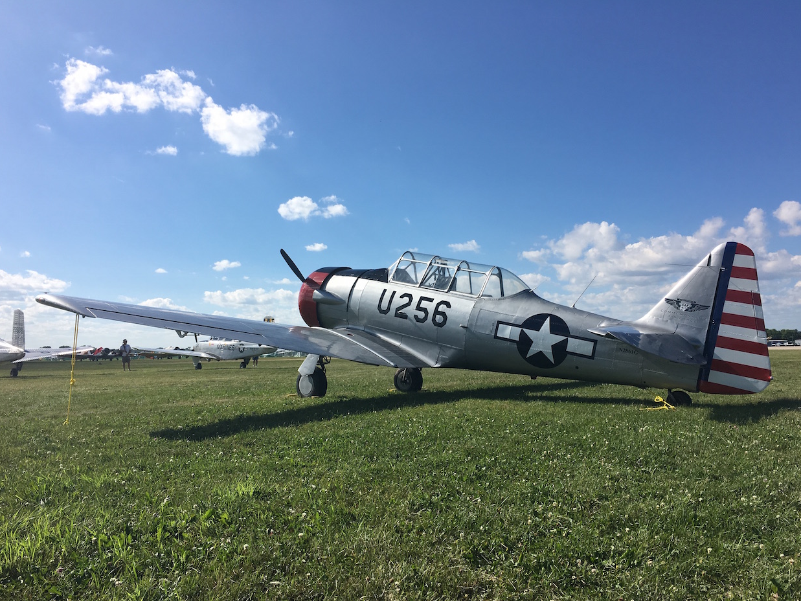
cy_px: 310
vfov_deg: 46.8
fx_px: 694
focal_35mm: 30
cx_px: 406
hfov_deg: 60.0
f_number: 2.2
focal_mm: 4.15
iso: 25
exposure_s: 1/2404
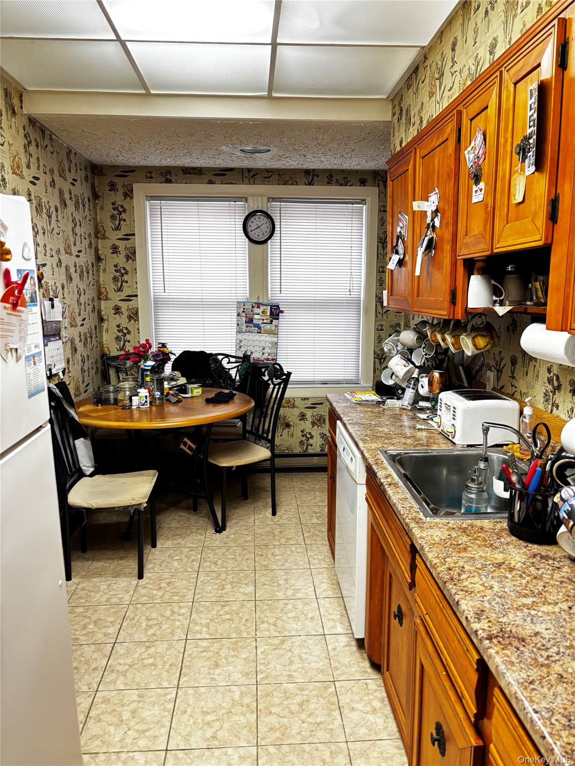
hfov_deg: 53.1
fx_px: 576
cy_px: 383
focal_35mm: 26
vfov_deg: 67.3
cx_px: 288
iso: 500
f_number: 1.6
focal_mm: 5.96
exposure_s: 1/40
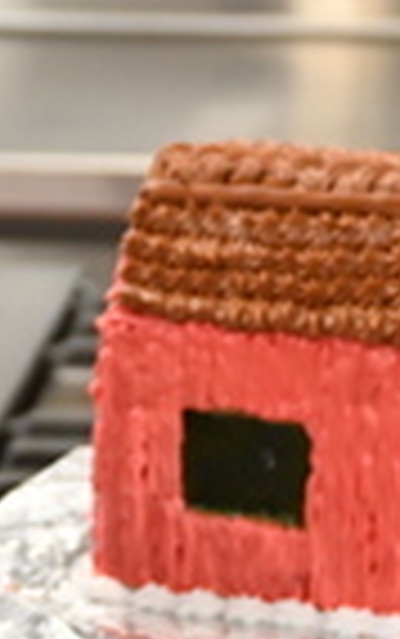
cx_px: -85
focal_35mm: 213
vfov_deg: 9.7
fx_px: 3708
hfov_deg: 6.1
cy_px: -133
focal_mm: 29
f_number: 4
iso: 1000
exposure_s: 1/125
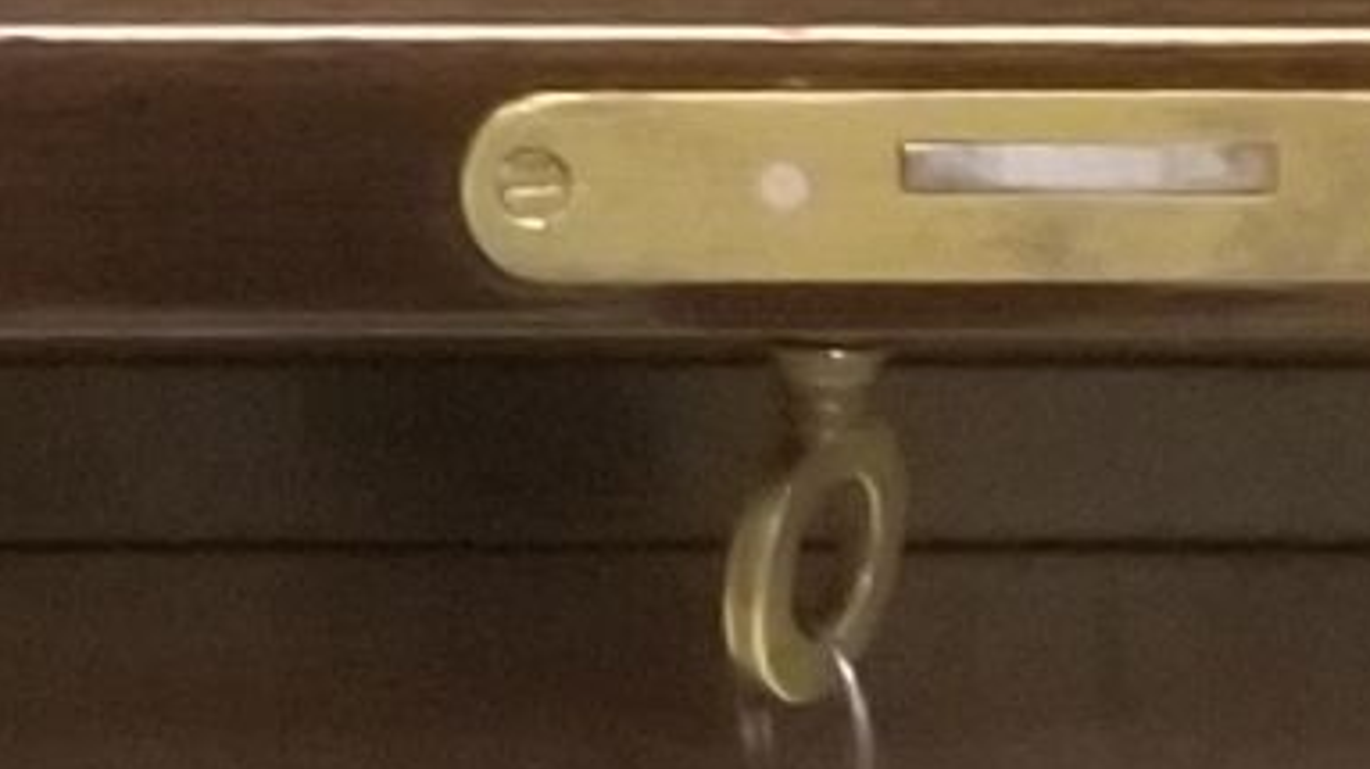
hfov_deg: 10.1
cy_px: -2218
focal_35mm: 213
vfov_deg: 5.1
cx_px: 333
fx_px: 7734
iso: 500
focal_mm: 4.25
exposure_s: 1/10
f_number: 1.7
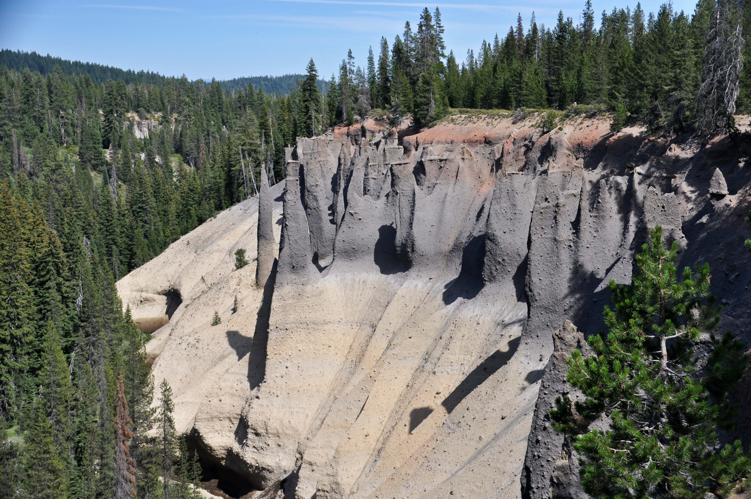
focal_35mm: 52
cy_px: 250
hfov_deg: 37.9
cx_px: 376
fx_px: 1094
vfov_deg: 25.7
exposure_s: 1/250
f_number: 8
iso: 200
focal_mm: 35
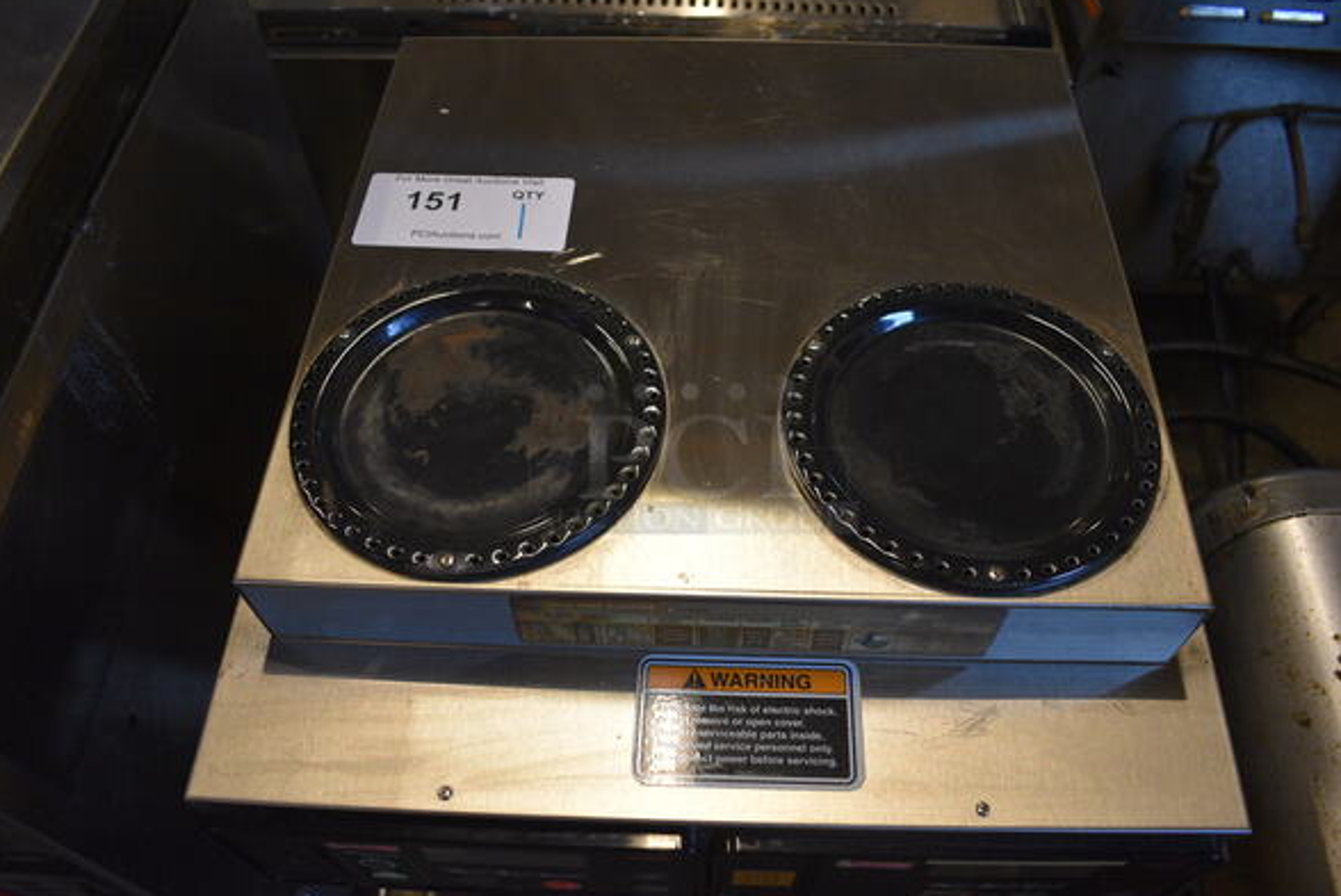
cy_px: 454
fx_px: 1044
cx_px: 689
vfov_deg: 46.5
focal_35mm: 28
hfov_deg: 65.4
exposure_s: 1/125
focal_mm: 18
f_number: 3.5
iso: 1600
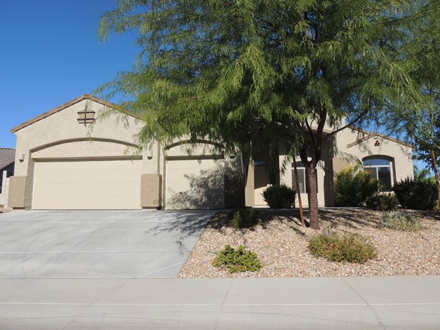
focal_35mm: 24
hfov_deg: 71.6
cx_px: 220
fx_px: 305
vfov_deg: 56.8
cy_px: 165
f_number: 3.7
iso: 100
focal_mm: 4.3
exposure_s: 1/1250
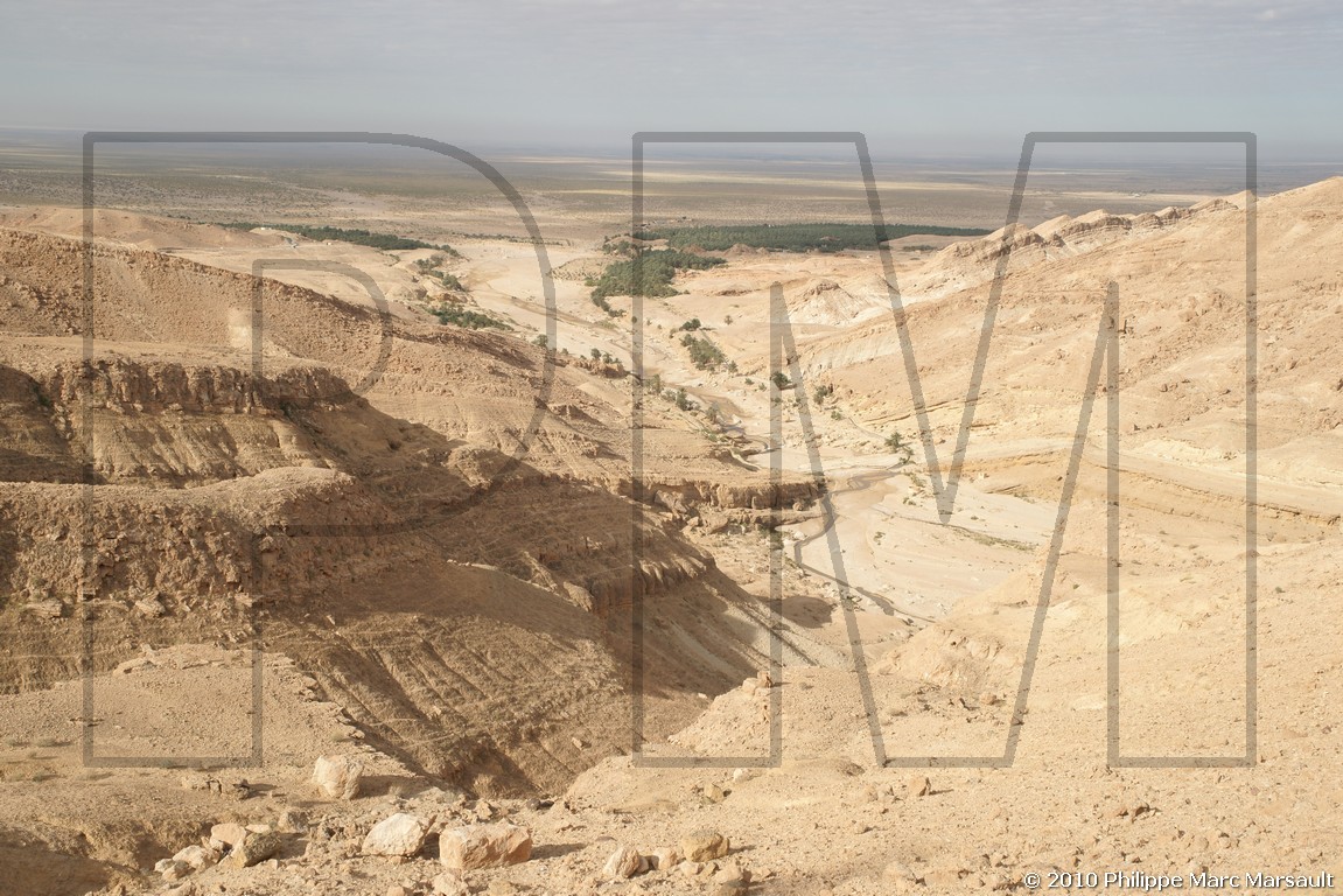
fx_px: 1493
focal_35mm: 40
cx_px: 672
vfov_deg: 33.4
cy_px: 448
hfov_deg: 48.4
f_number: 9
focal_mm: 40
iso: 100
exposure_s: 1/320
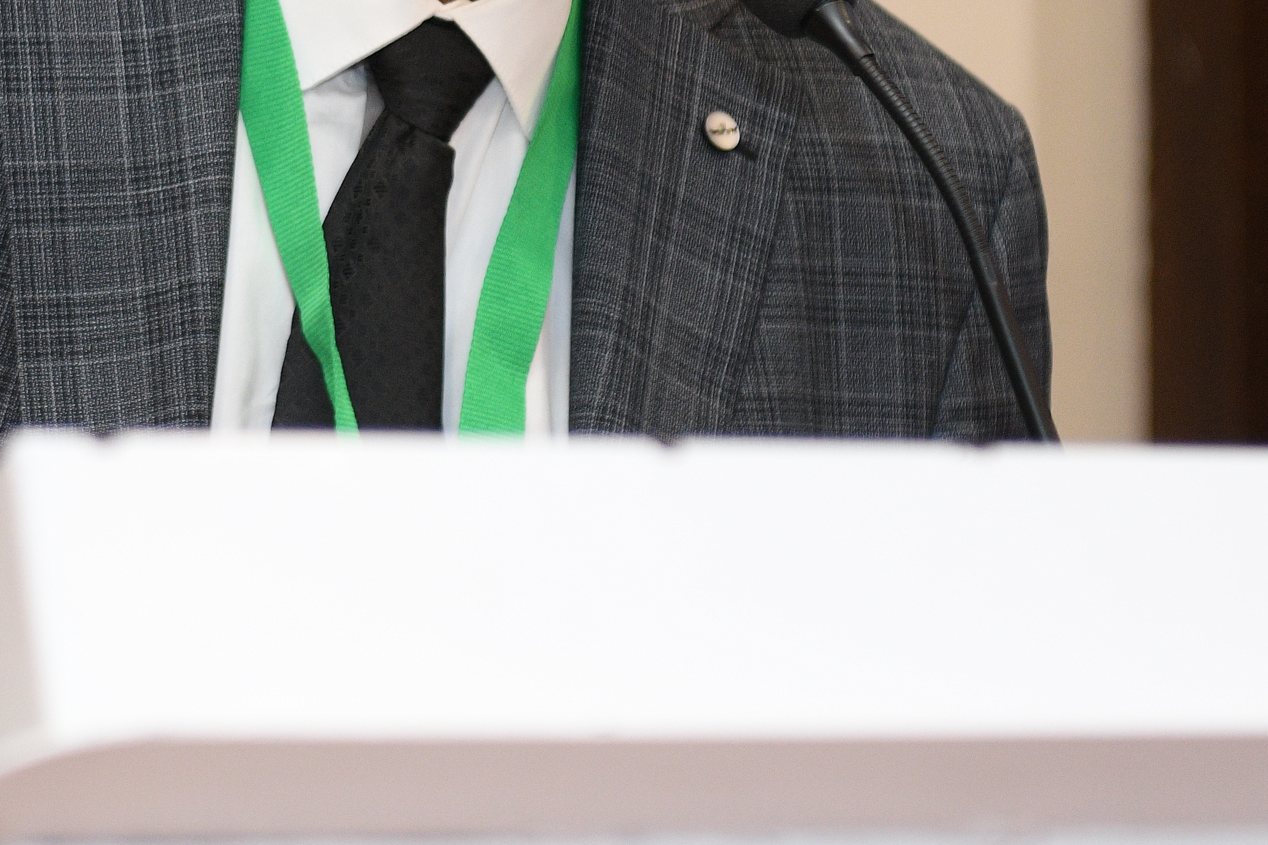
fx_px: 7677
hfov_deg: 9.4
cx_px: 267
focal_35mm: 218
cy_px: -250
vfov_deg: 6.3
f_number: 3.5
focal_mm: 70
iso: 1250
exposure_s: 1/160
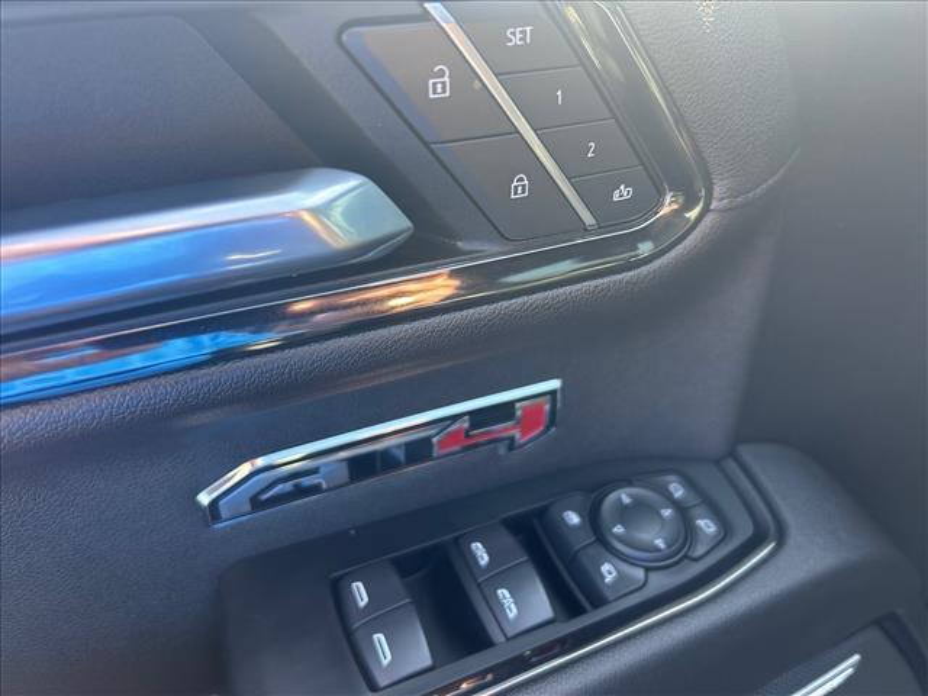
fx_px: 697
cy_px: 348
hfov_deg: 67.3
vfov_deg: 53.1
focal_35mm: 26
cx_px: 464
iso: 50
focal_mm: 5.7
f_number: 1.5
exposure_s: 1/121
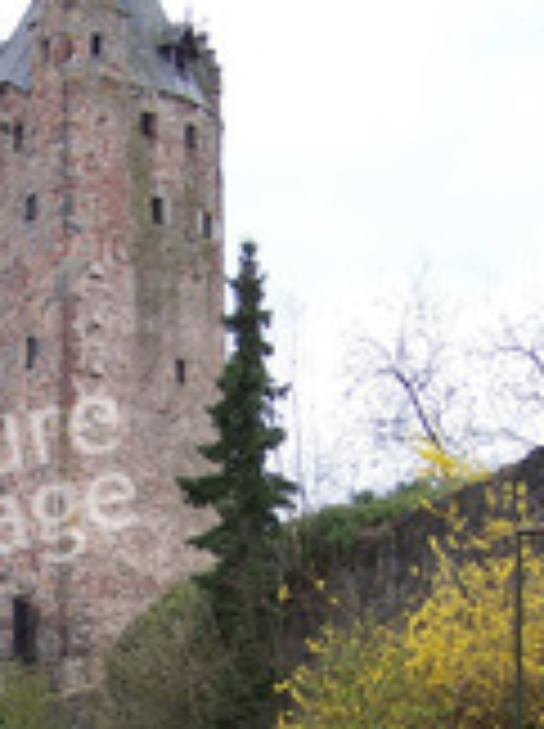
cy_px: 729
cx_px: 112
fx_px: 1975
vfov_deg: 20.2
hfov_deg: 15.6
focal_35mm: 94
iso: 80
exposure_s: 1/200
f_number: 2.8
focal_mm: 6.3
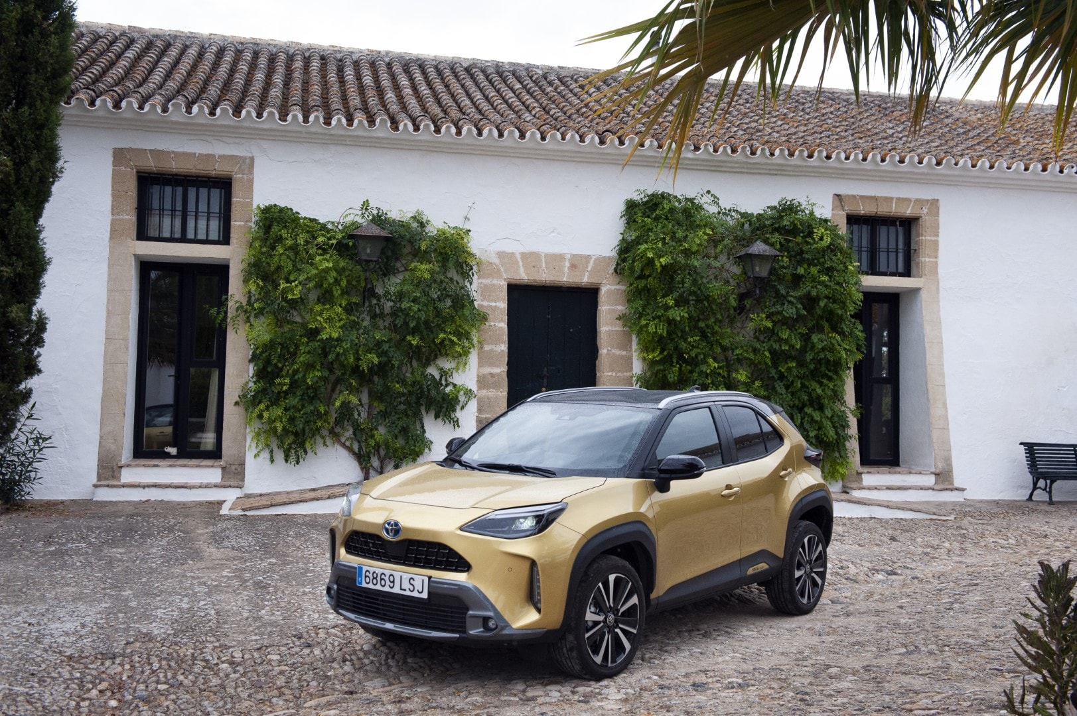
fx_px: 1136
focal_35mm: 38
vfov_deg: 35.0
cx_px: 538
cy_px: 358
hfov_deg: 50.7
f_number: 7.1
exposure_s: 1/1250
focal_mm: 38
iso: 1600
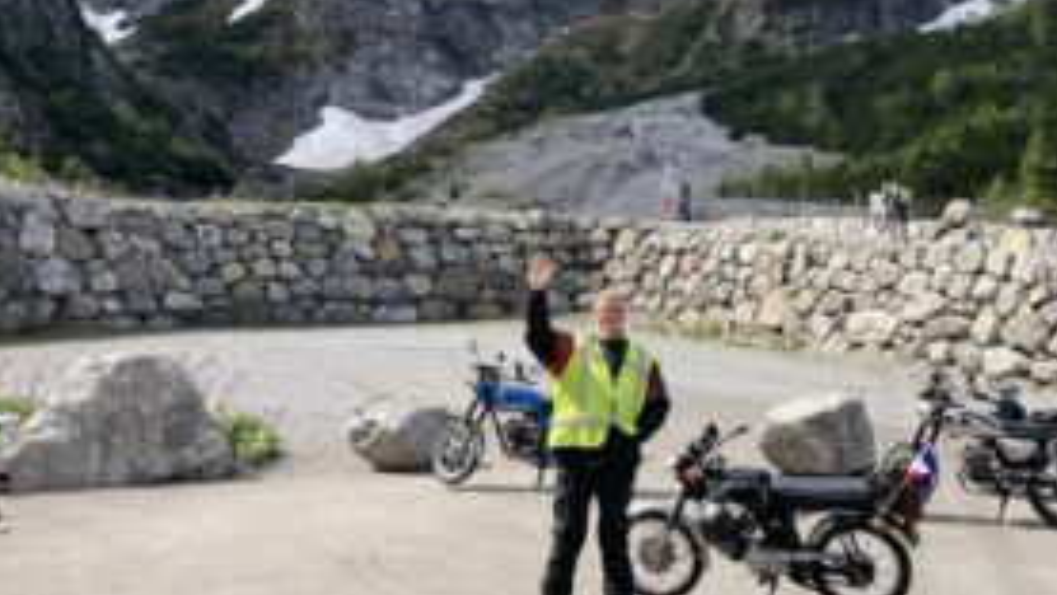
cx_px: 691
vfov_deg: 26.8
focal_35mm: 44
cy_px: 160
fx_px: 1234
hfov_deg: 45.8
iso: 20
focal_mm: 3.99
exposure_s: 1/1171
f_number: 1.8
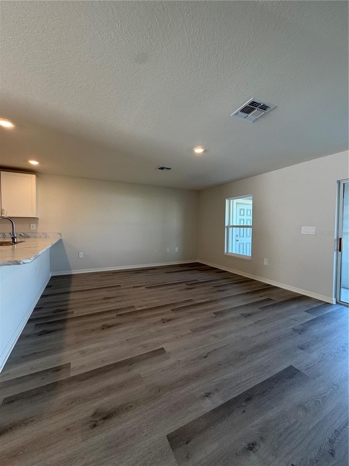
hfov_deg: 85.7
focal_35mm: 14
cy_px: 233
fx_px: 188
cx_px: 174
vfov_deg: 102.1
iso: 160
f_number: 2.2
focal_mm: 2.22
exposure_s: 1/120
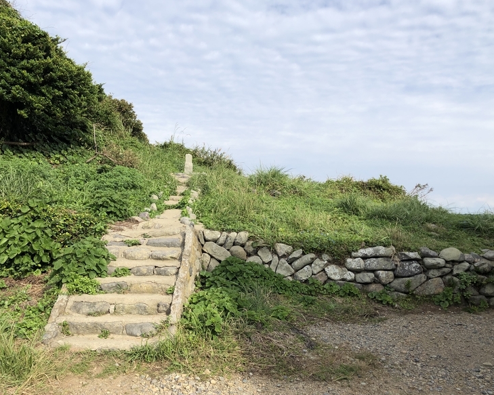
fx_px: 439
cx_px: 232
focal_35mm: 30
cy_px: 199
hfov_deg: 58.7
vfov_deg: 48.5
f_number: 1.8
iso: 20
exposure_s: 1/1621
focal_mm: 4
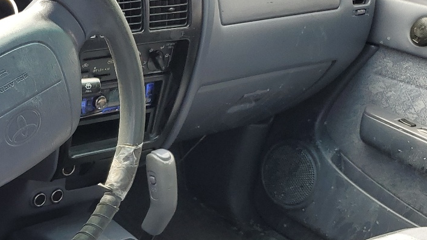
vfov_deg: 17.8
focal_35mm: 64
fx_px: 725
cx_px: 15
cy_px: 292
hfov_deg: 30.8
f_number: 1.5
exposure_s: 1/167
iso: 50
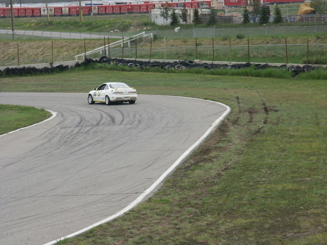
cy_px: 122
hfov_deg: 9.9
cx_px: 164
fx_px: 1889
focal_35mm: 200
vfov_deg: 7.4
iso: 100
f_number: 8
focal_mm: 50.69
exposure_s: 1/250
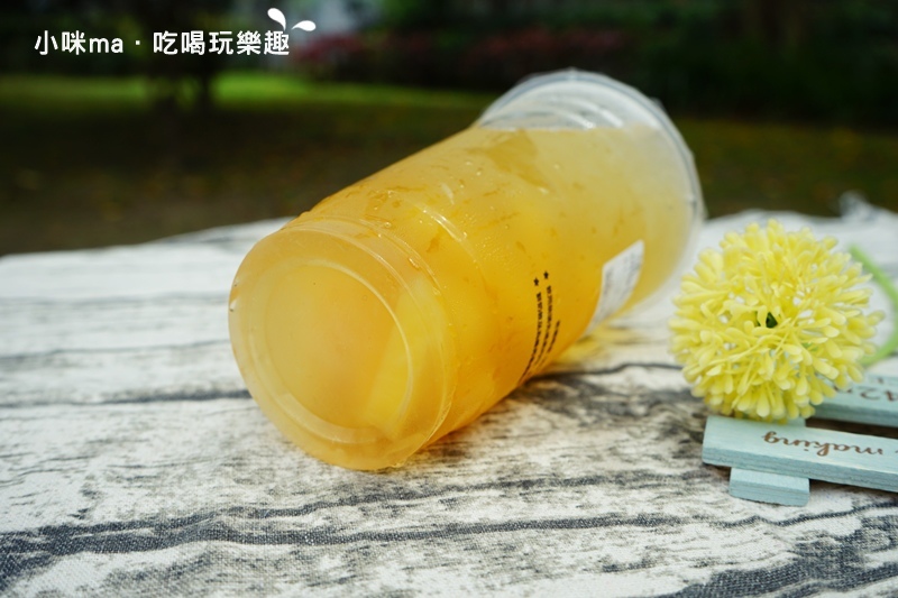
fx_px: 873
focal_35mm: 35
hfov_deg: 54.4
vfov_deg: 37.8
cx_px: 449
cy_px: 299
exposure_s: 1/100
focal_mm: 35
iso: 100
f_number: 7.1
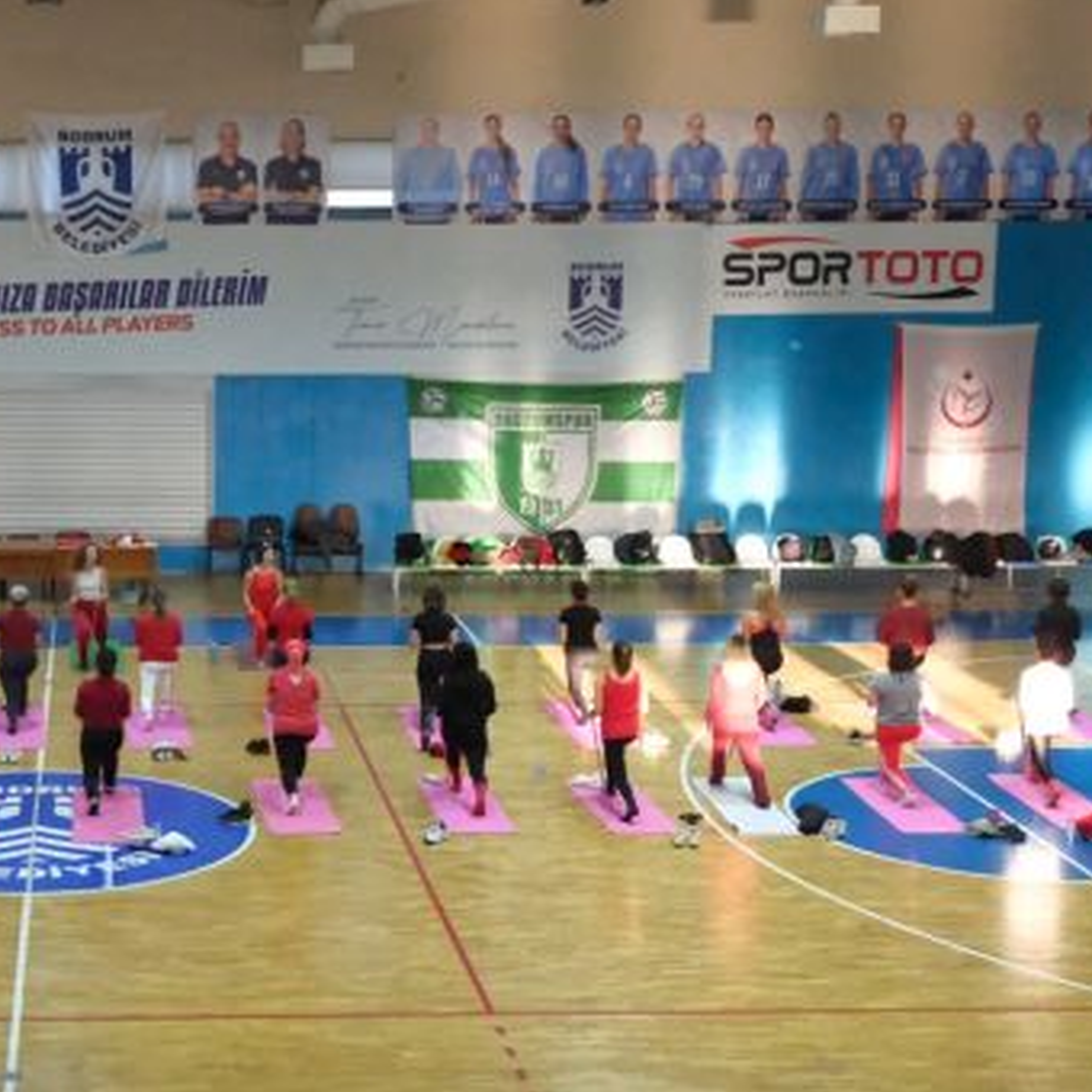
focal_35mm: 60
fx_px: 2141
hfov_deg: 27.6
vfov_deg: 28.6
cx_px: 109
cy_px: 644
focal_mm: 20.2
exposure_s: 1/1000
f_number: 5
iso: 10000
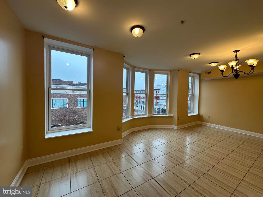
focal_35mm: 14
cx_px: 132
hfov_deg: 102.1
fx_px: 106
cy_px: 98
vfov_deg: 85.7
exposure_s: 1/120
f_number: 2.2
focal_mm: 2.22
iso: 50
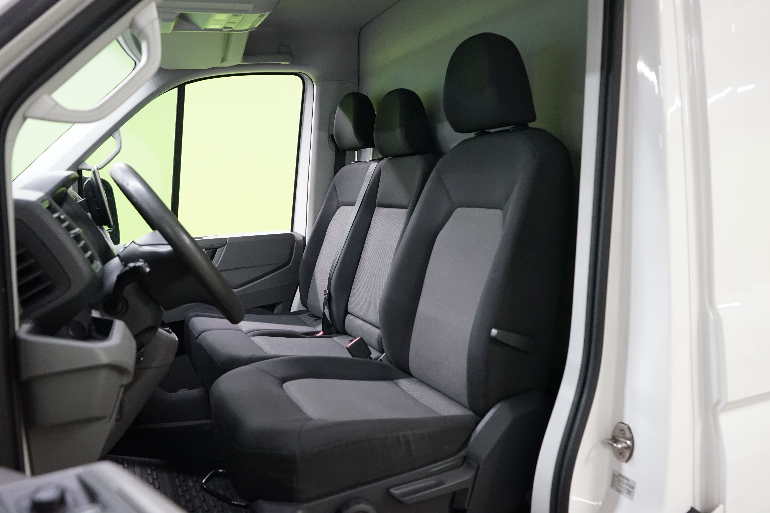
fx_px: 599
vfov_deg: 46.4
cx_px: 385
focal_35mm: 28
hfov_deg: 65.5
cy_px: 256
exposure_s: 1/60
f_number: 5.6
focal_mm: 28
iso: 4000
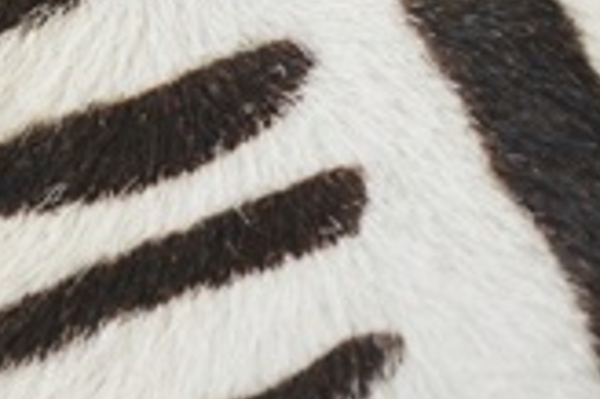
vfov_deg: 5.0
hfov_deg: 7.4
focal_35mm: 274
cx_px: -187
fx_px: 4562
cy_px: -198
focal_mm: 50
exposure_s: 1/60
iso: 400
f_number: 5.6
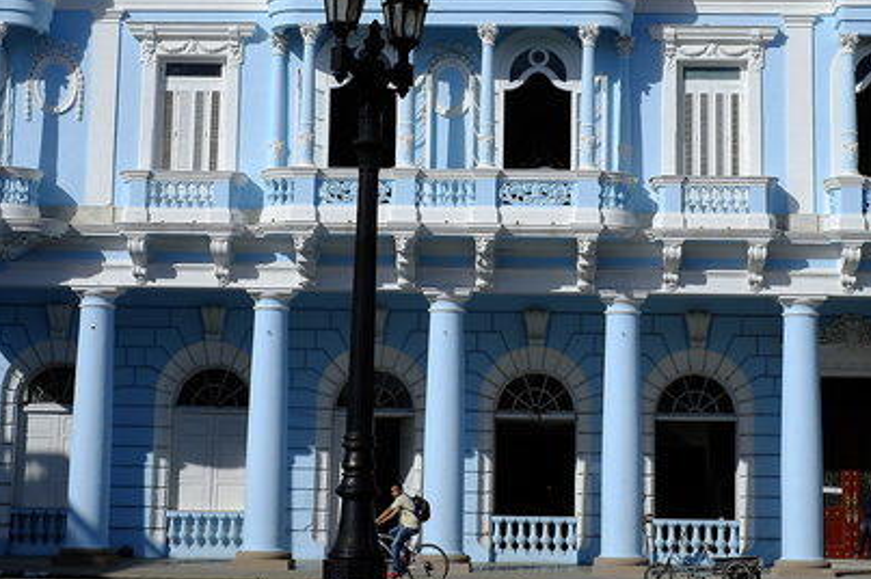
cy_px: 175
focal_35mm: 79
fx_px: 1910
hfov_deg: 25.7
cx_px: 469
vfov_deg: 17.2
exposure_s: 1/500
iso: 200
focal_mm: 35
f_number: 11
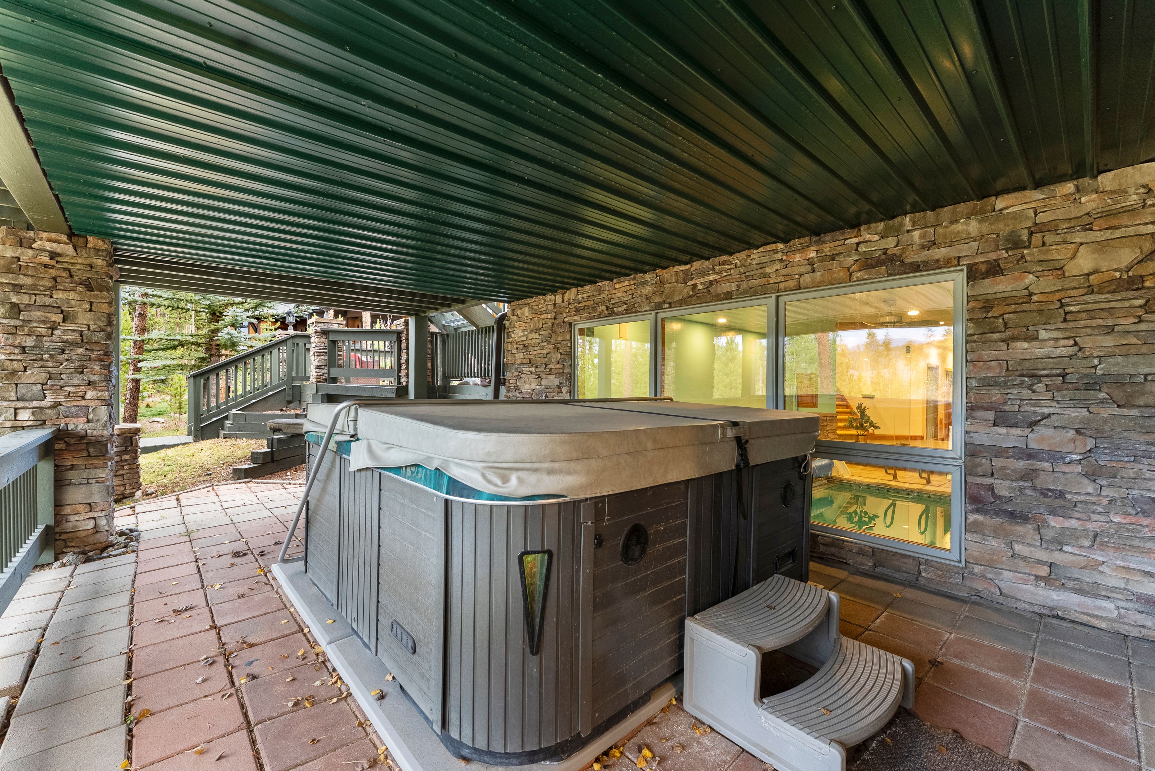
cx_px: 578
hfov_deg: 104.2
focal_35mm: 14
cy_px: 386
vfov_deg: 81.3
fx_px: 449
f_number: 6.3
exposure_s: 1/2
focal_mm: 14
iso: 250
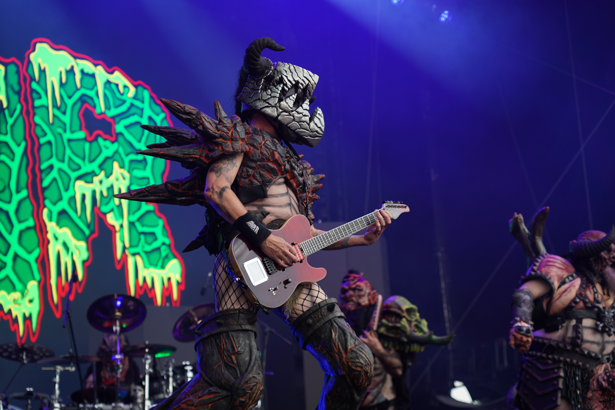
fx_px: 1264
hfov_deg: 27.3
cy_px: 205
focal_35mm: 74
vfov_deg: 18.4
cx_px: 308
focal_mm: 74
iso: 125
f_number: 4
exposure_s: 1/80
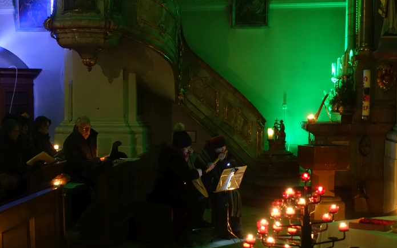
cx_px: 147
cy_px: 151
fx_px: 757
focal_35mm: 70
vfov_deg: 18.6
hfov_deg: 29.2
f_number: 2.8
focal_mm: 19.29
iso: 800
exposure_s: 1/8
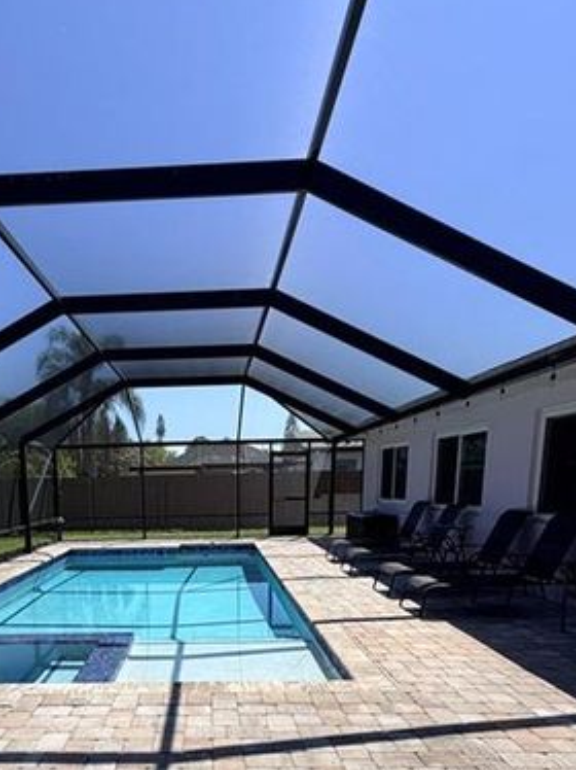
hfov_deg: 53.6
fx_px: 555
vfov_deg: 64.5
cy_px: 594
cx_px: 185
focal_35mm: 25
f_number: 2.2
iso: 20
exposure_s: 1/789
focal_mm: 2.22
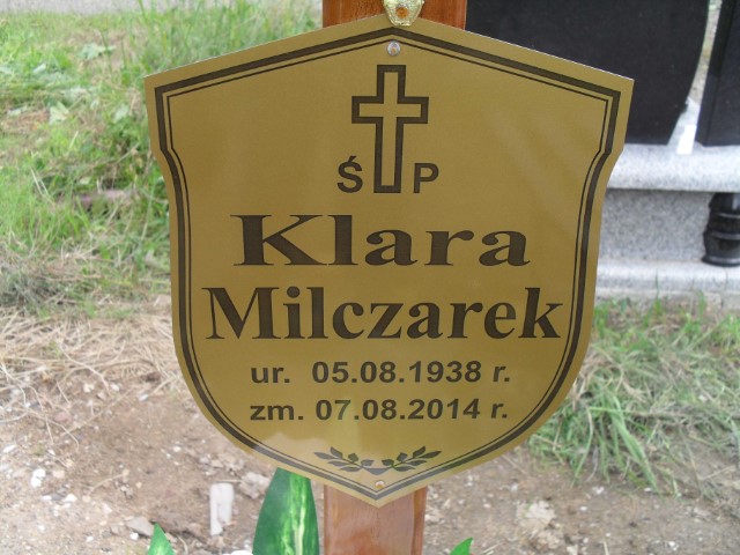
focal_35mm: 35
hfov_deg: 52.6
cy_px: 278
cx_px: 370
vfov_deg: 40.7
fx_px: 748
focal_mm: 6.3
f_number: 3.2
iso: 100
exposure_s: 1/180
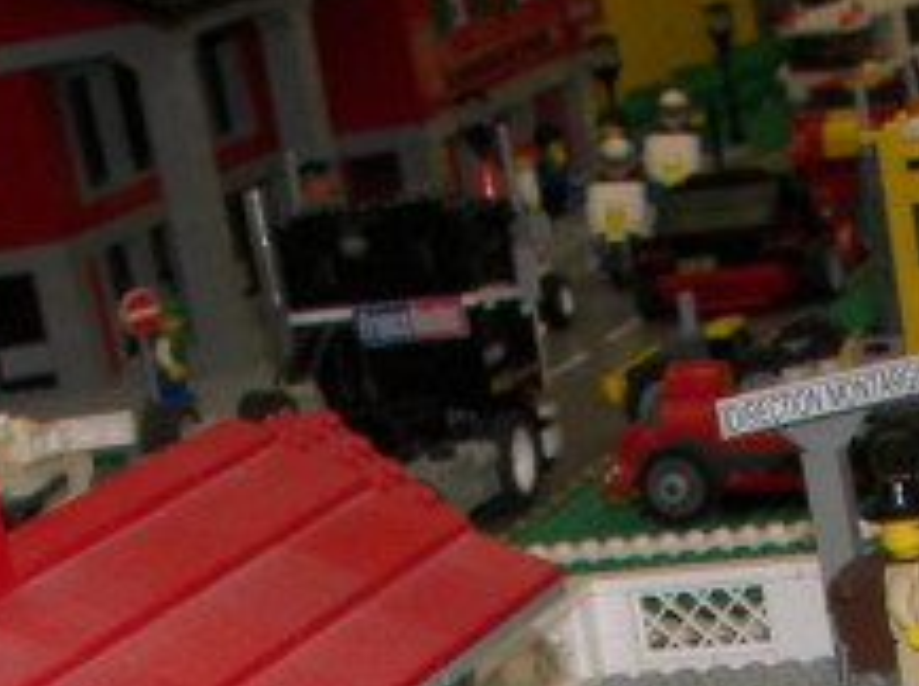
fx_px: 3525
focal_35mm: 133
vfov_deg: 10.5
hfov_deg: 14.8
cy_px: 1215
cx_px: 623
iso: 100
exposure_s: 1/30
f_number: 2.8
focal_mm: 6
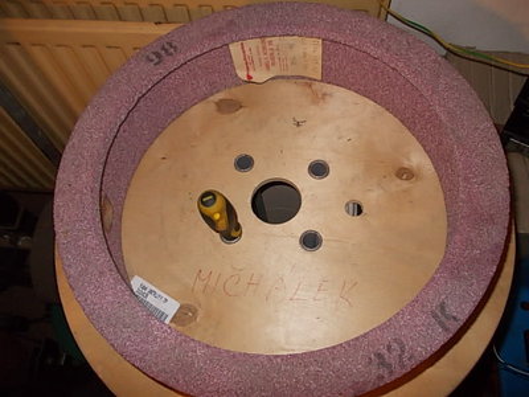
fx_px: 428
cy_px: 198
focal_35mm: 28
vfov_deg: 49.7
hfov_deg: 63.4
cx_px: 264
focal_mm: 4
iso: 200
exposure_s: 1/25
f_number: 2.7
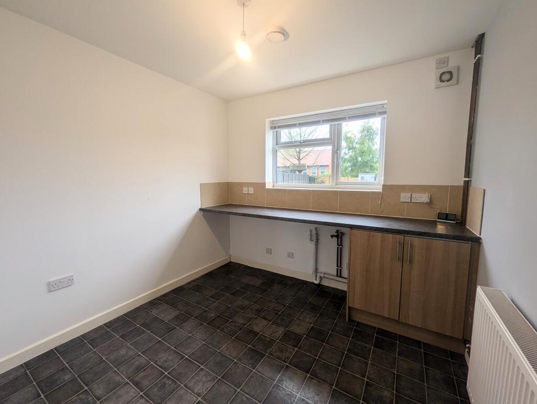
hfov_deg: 106.1
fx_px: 202
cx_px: 268
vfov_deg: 90.1
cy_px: 202
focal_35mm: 13
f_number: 2.2
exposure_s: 1/40.8
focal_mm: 1.95
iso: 47
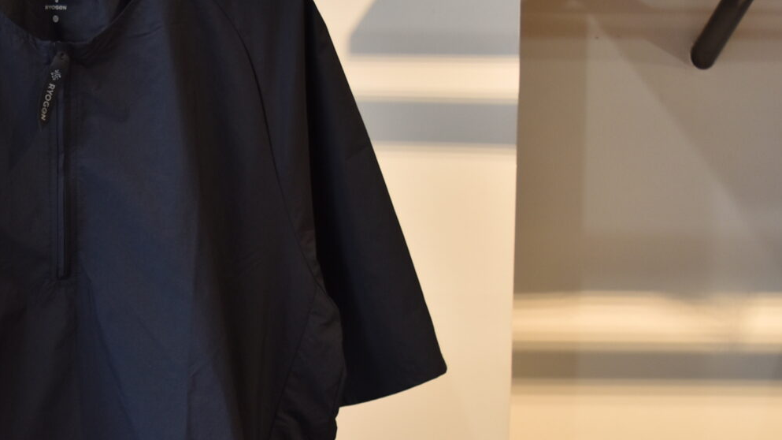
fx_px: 1513
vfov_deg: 16.3
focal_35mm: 73
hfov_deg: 27.6
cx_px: 36
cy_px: 379
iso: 400
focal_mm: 24
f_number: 4.5
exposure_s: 1/25
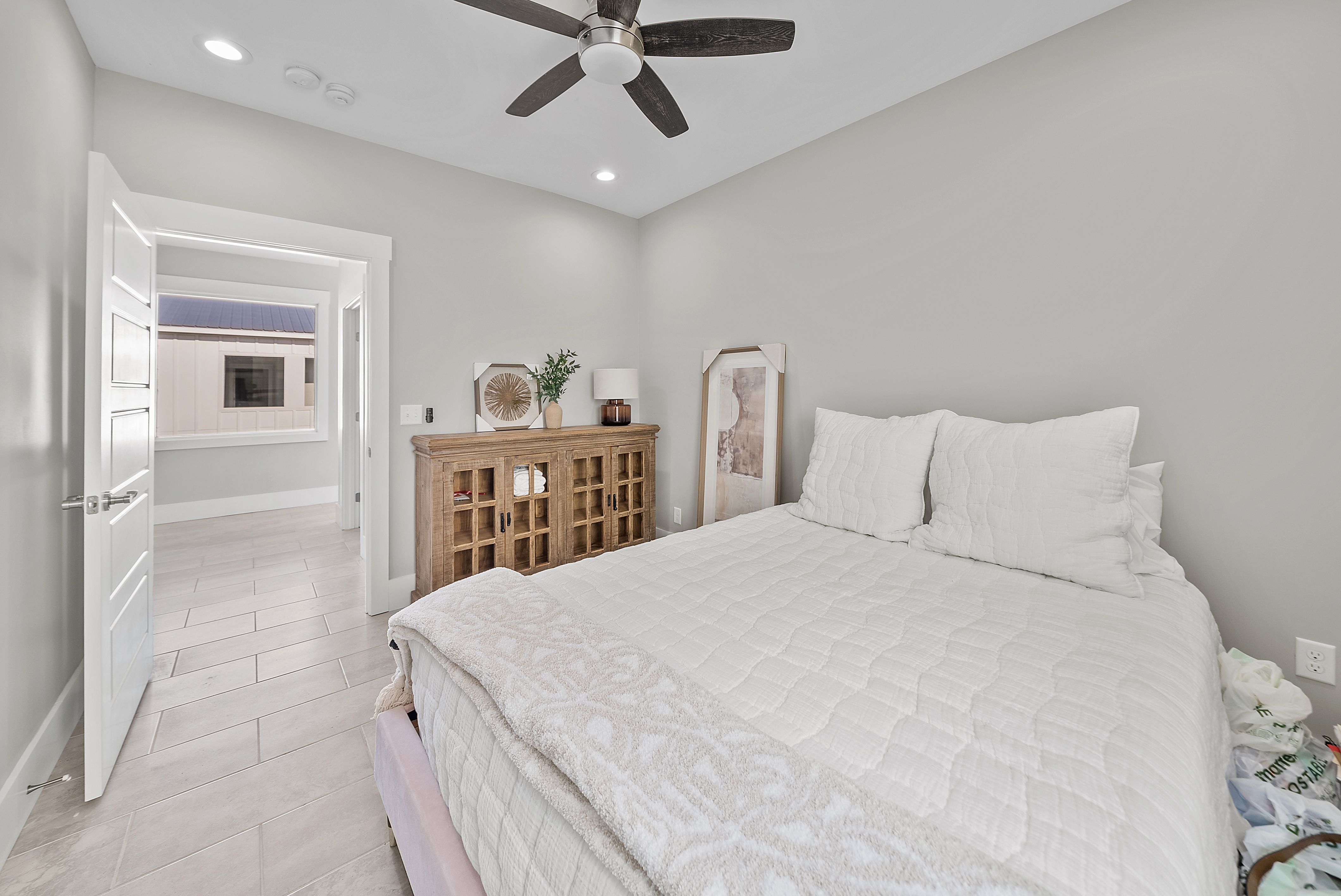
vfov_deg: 90.1
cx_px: 670
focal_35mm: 12
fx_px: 447
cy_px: 448
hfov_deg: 112.6
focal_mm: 12
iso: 125
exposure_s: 1/4
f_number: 7.1
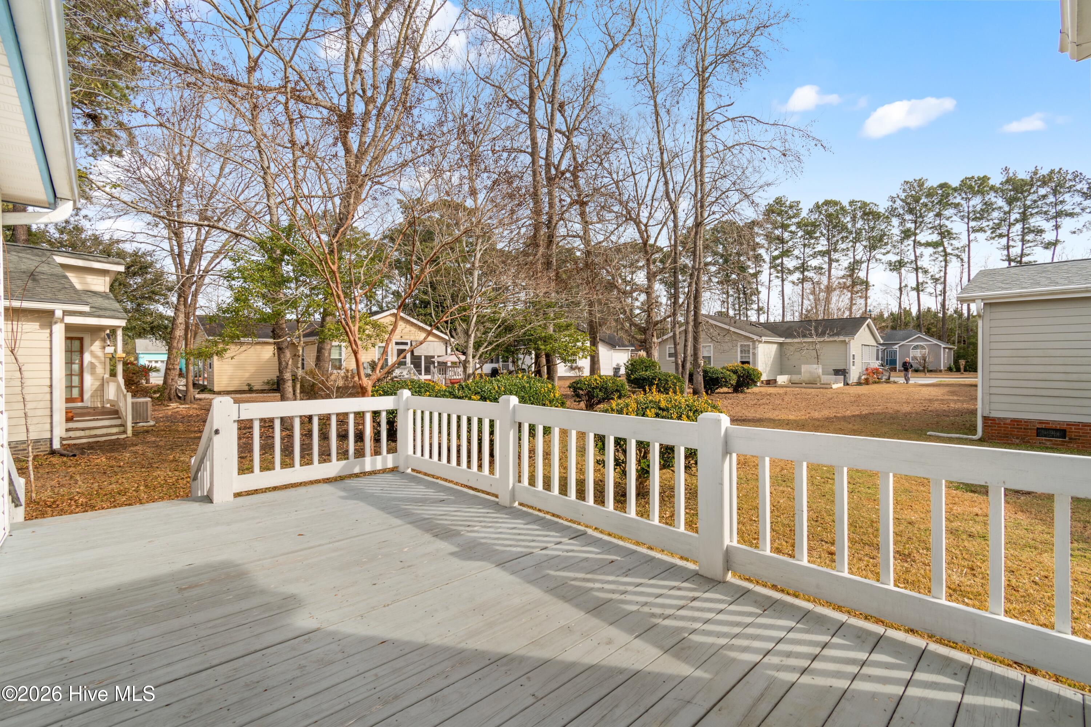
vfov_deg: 77.3
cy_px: 364
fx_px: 455
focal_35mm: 15
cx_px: 546
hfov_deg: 100.4
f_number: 8
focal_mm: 10
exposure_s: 1/160
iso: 100
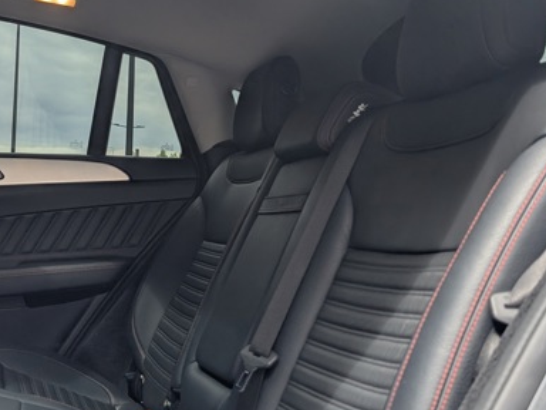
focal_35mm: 50
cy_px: 145
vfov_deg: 29.0
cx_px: 215
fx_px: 789
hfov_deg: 38.0
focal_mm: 6.9
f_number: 1.68
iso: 19
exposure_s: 1/275
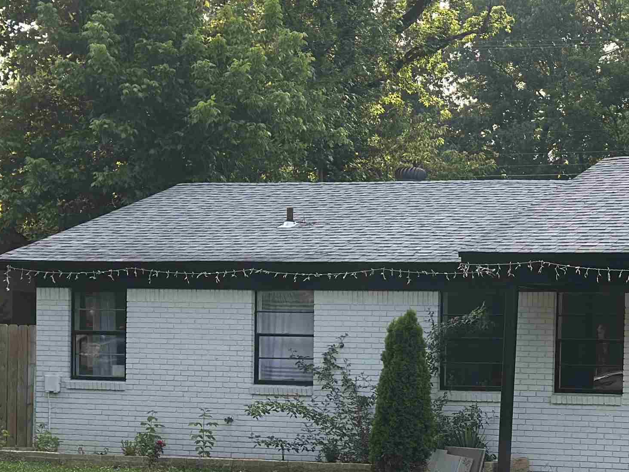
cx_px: 561
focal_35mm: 101
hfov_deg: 19.1
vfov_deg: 14.5
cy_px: 399
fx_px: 1835
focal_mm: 6.86
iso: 80
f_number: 1.78
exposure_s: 1/663
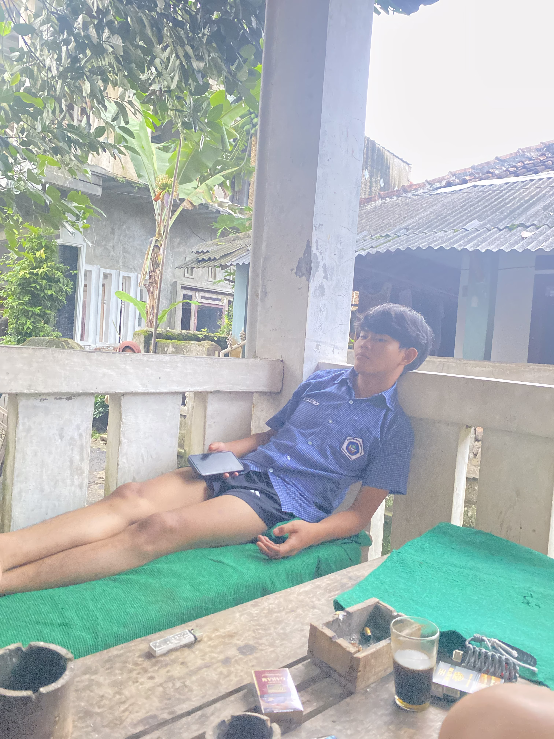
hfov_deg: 53.1
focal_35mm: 26
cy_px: 370
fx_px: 555
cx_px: 277
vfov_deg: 67.3
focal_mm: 4.25
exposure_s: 1/30
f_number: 1.8
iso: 800
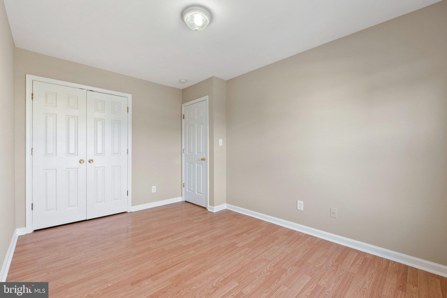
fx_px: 186
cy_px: 149
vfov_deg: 77.3
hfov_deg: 100.4
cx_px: 224
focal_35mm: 15
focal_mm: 10
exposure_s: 1/8
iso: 640
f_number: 8
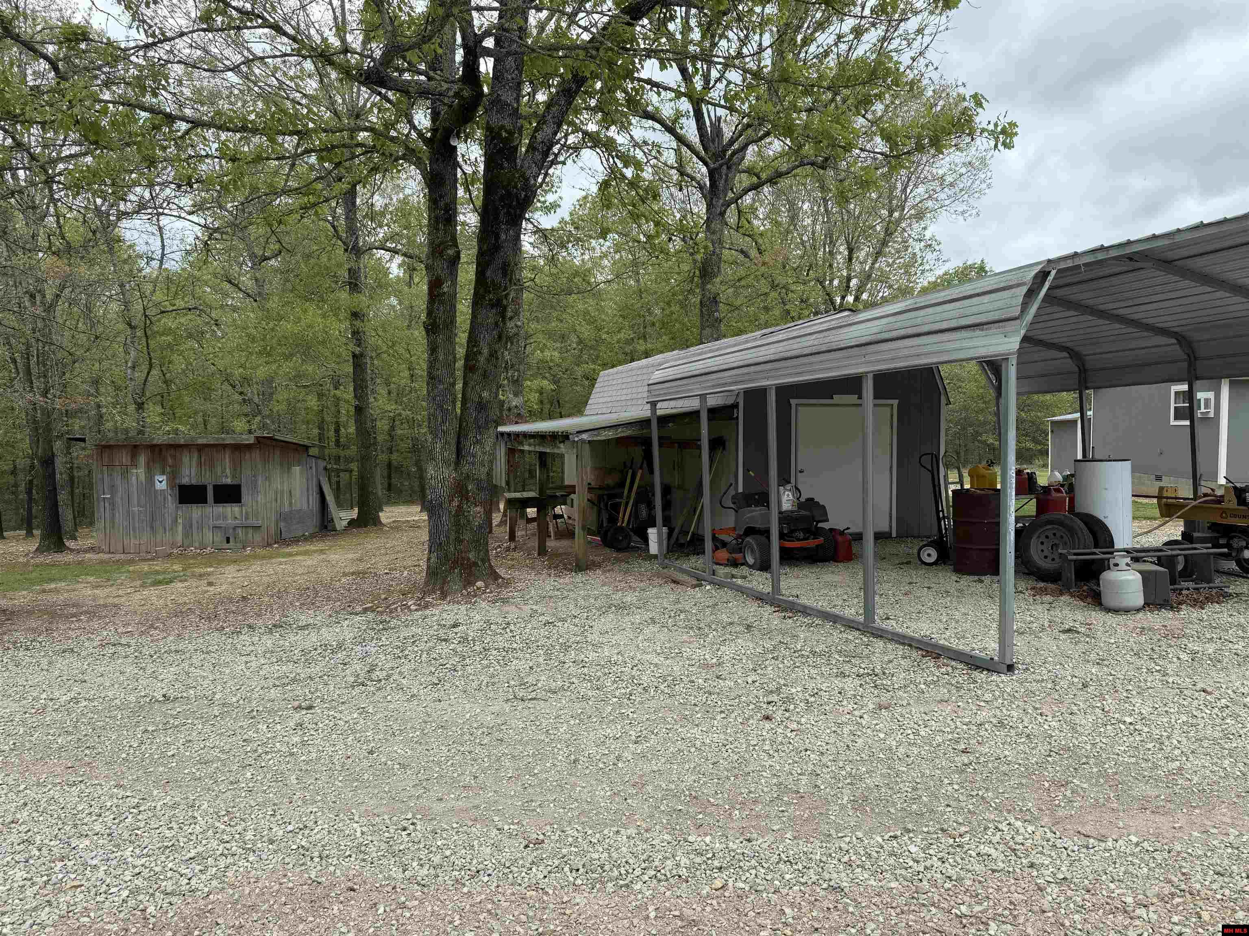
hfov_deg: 71.6
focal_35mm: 24
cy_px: 468
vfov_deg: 56.8
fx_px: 866
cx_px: 624
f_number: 1.78
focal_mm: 6.76
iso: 80
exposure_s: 1/1727
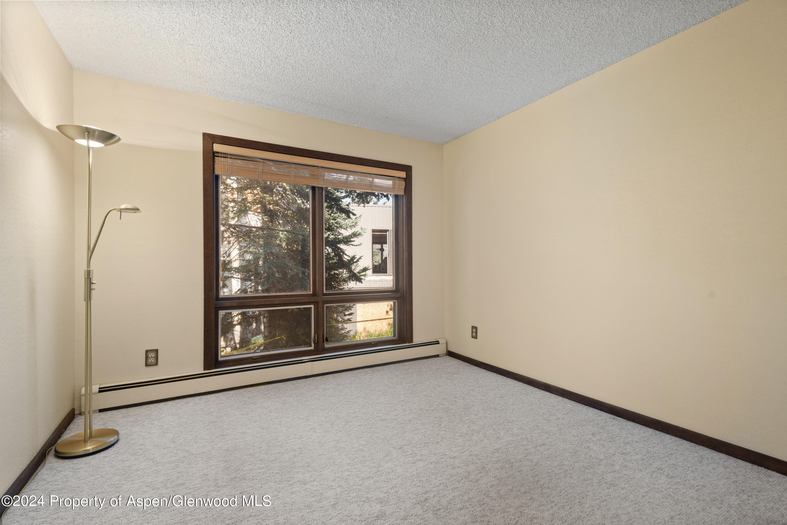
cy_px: 262
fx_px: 372
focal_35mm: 17
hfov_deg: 93.3
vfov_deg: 70.5
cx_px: 394
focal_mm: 17
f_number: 7.1
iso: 500
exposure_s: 1/8
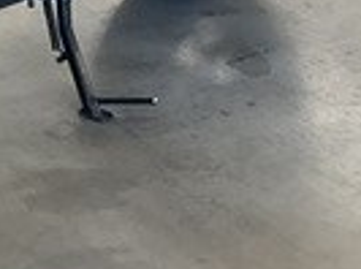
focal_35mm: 140
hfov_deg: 13.7
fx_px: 1456
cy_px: -310
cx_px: -92
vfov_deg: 9.7
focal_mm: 3
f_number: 1.8
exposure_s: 1/60
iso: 40
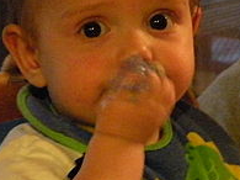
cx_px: 140
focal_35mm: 463
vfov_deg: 3.2
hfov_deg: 4.3
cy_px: 106
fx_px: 3208
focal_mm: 25
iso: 800
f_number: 4.5
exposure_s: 1/8
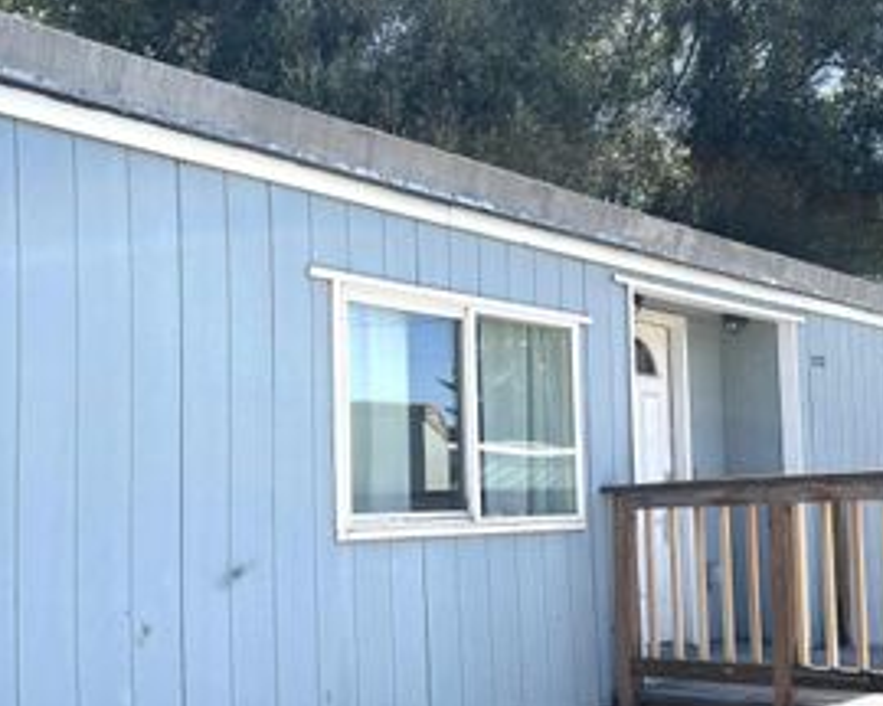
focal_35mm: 47
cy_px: 440
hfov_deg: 39.4
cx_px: 517
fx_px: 1228
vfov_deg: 31.9
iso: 50
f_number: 1.6
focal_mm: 5.96
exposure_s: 1/1399
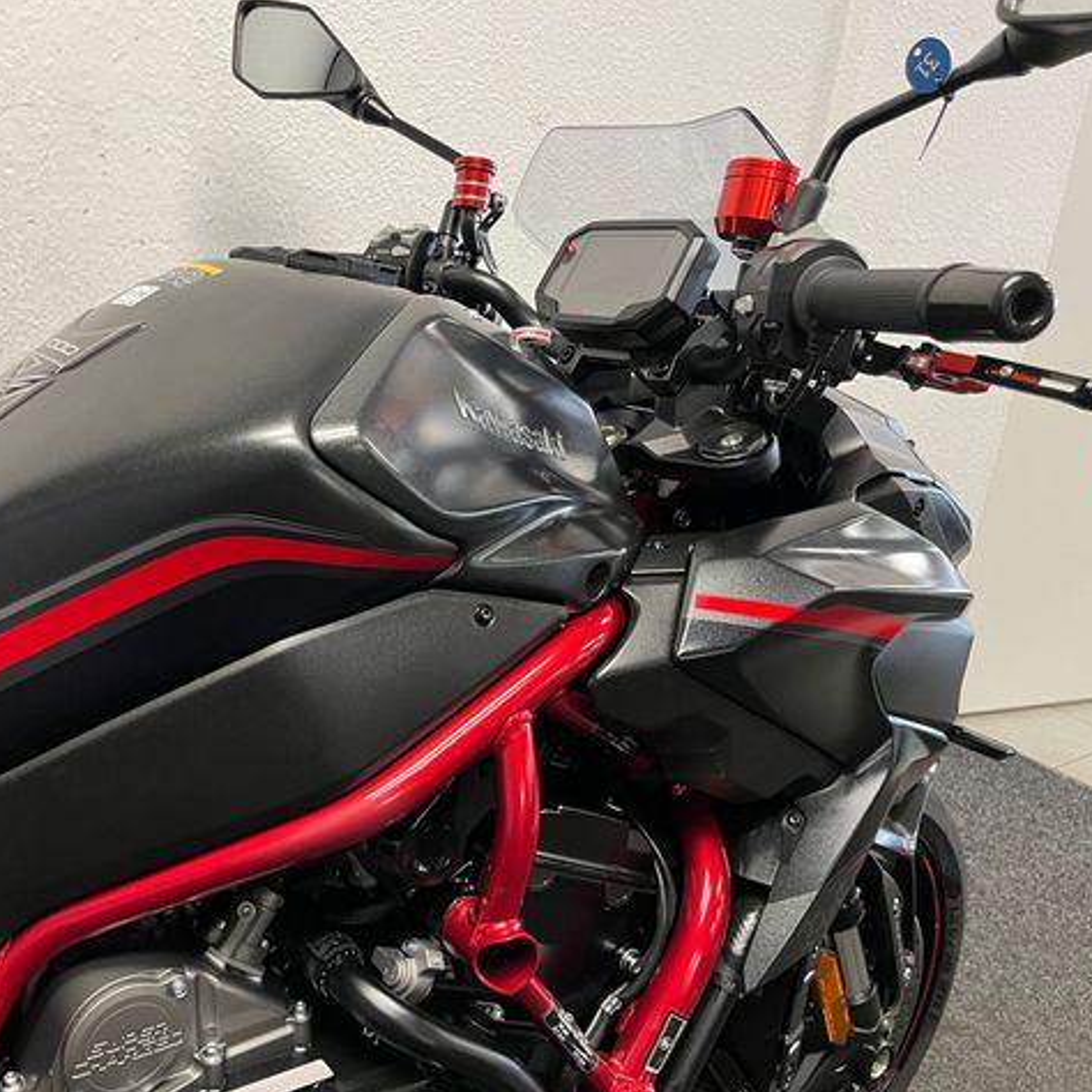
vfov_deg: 52.5
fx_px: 1106
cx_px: 378
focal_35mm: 31
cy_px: 544
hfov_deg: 51.7
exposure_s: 1/50
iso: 125
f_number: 1.6
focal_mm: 5.1
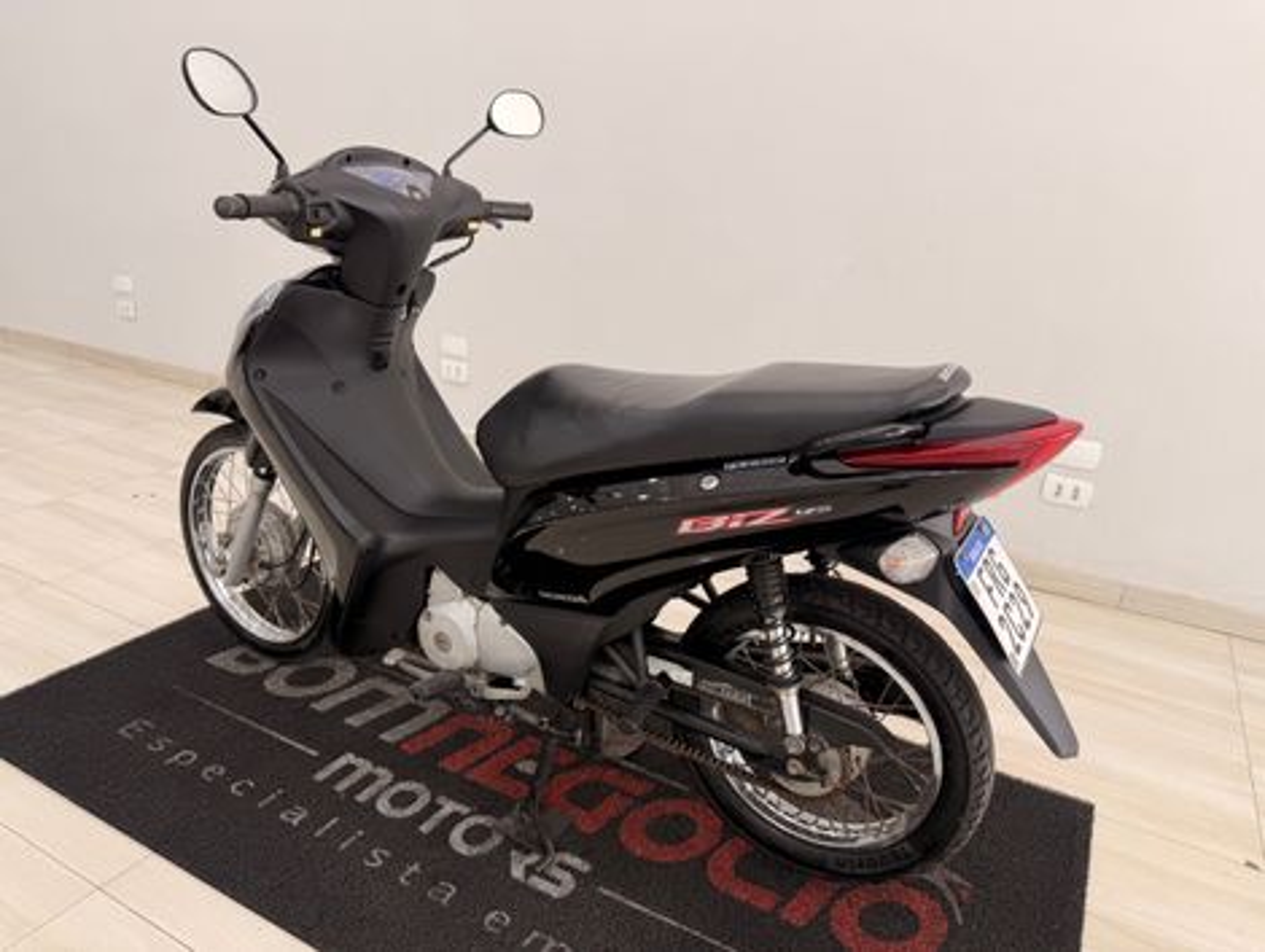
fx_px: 878
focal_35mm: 24
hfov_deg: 71.5
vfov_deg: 56.9
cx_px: 632
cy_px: 476
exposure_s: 1/120
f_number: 1.78
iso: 80
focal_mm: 6.76
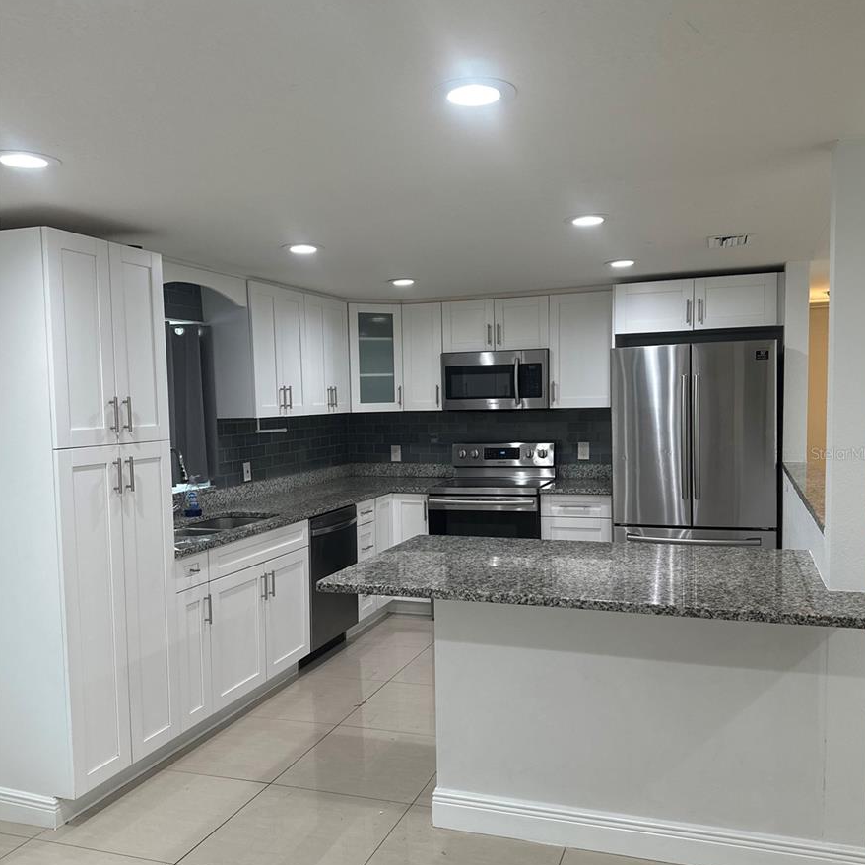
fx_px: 820
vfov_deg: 55.6
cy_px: 453
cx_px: 437
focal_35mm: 29
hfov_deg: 55.6
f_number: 1.78
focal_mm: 6.86
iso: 200
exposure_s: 1/120
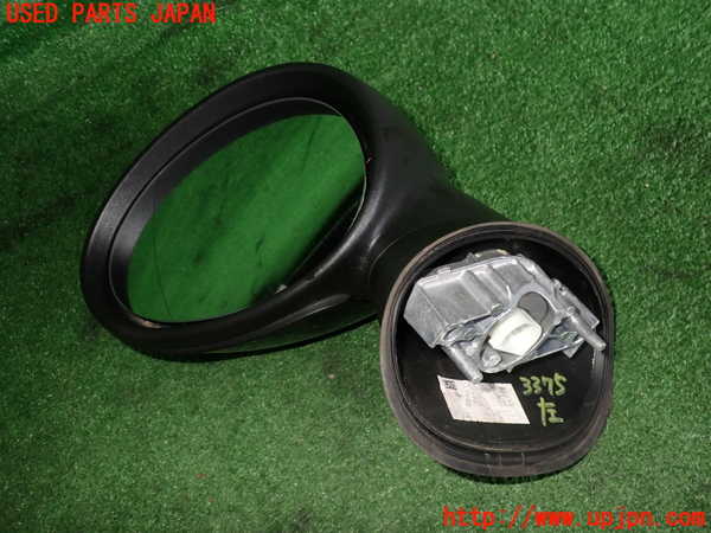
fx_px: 616
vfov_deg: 46.8
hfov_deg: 60.0
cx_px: 356
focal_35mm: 30
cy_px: 266
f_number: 6.3
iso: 160
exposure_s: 1/30
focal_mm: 5.4
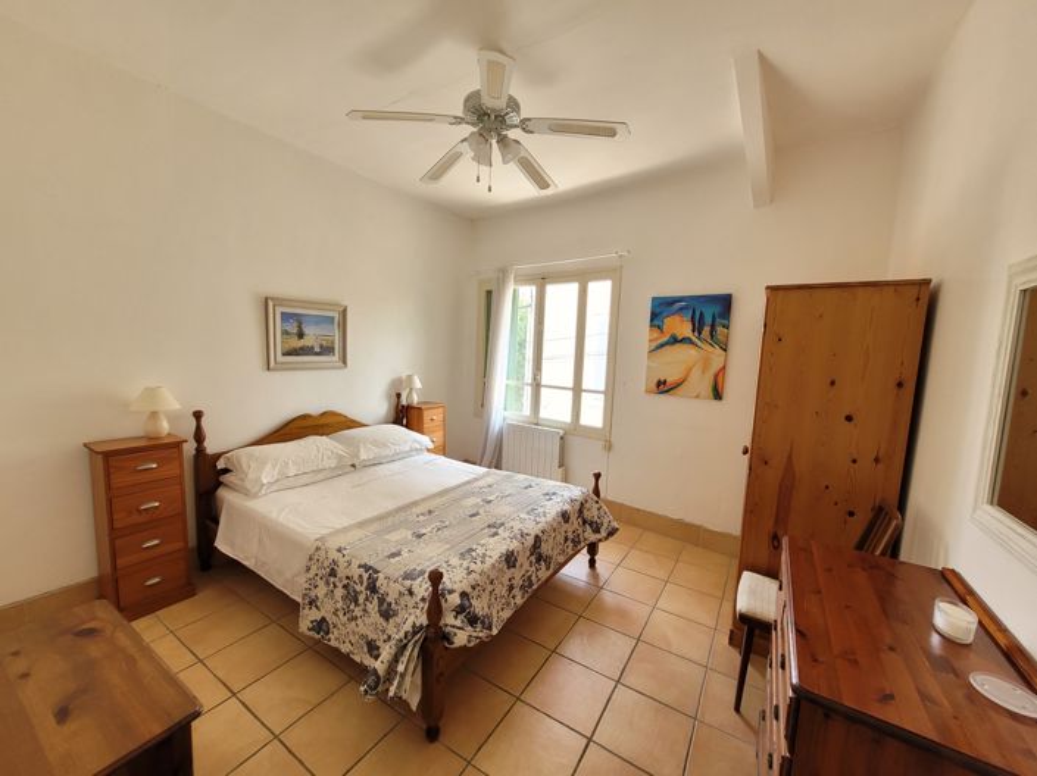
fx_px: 389
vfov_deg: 89.9
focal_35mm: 13
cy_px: 388
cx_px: 518
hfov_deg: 106.2
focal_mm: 1.74
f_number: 2.2
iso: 80
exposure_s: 1/50
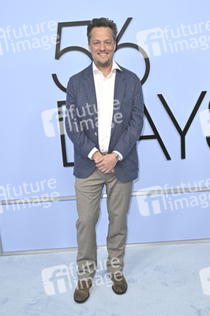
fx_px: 316
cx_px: 105
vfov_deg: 53.2
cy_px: 158
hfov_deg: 36.8
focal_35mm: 36
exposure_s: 1/320
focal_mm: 36
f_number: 6.3
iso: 1600
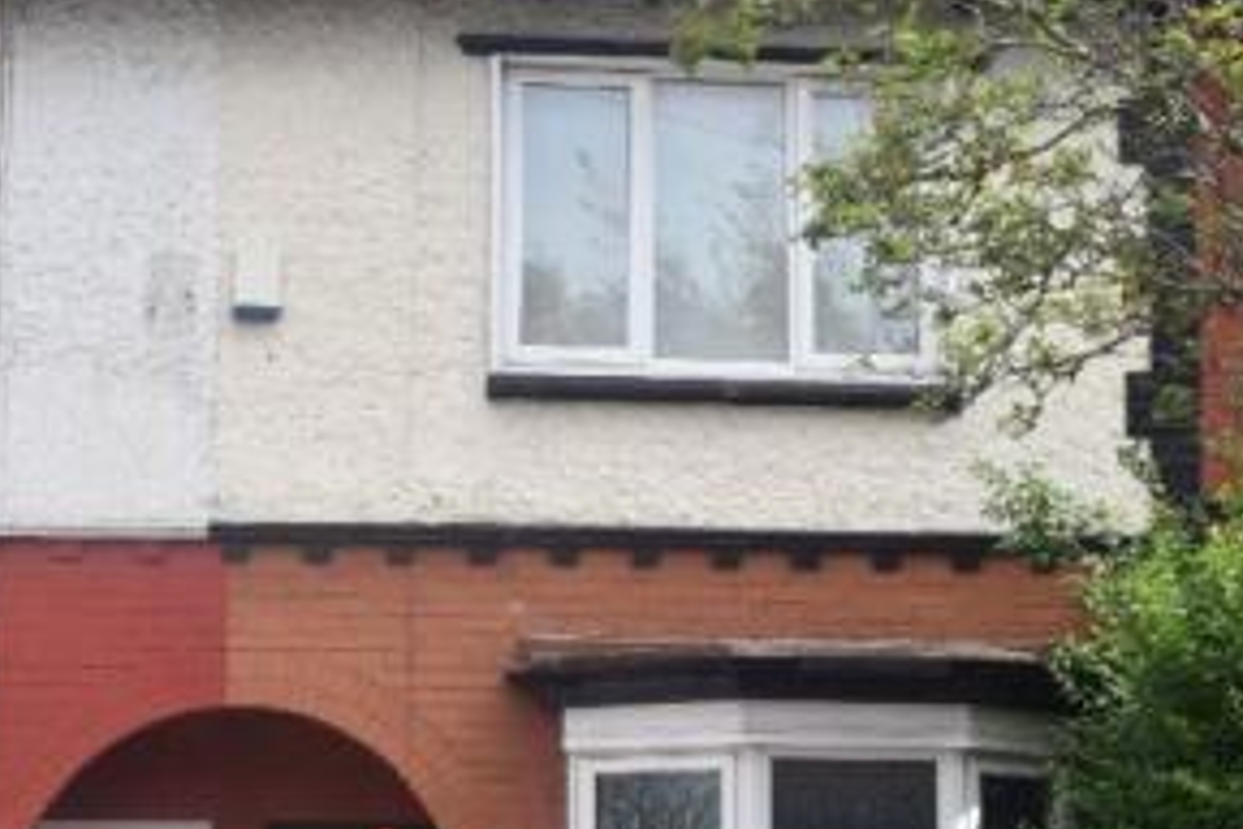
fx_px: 3181
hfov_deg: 22.1
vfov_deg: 14.8
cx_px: 527
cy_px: 594
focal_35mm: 92
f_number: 10
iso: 200
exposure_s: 1/400
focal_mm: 27
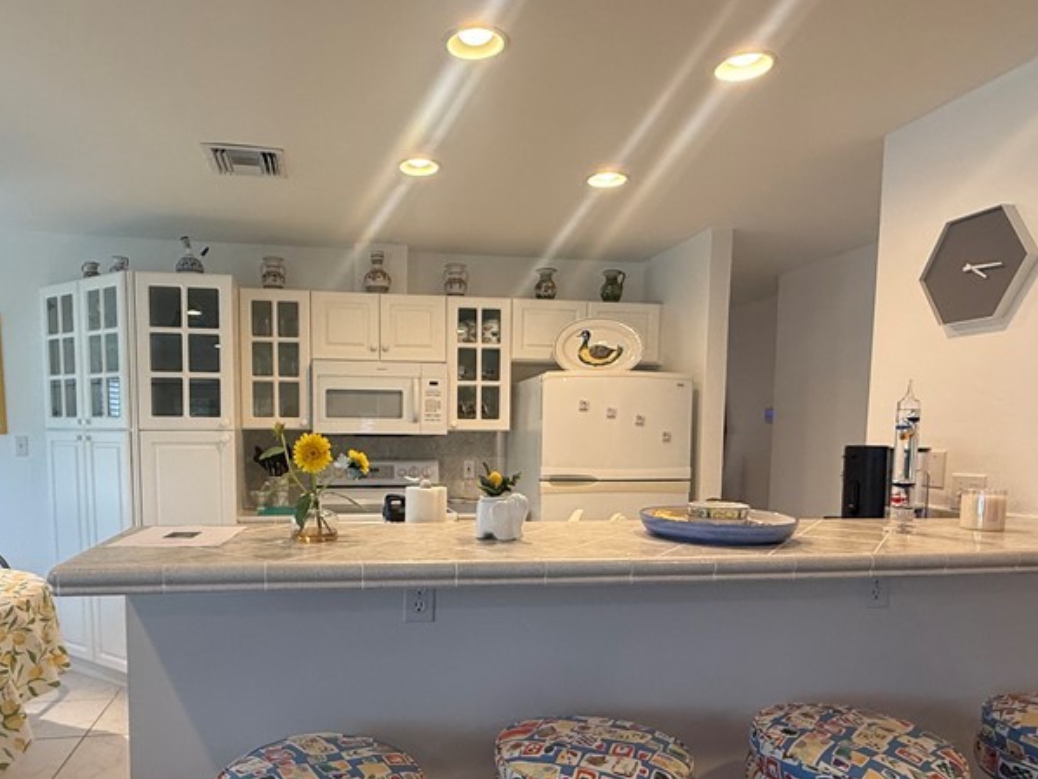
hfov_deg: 71.1
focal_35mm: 24
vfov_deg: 56.1
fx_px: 720
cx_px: 436
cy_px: 494
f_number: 2.2
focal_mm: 2.22
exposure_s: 1/120
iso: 250
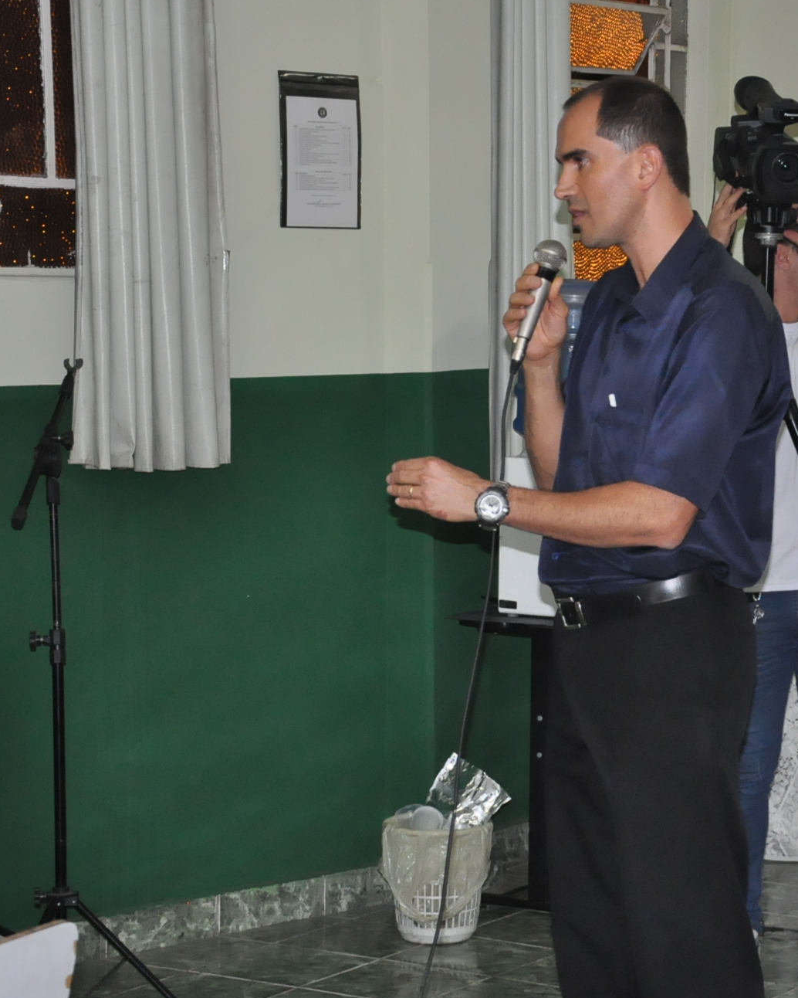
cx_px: 660
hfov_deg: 15.6
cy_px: 521
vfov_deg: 19.6
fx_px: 2892
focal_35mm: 98
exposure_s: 1/60
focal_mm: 42
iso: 2000
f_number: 5
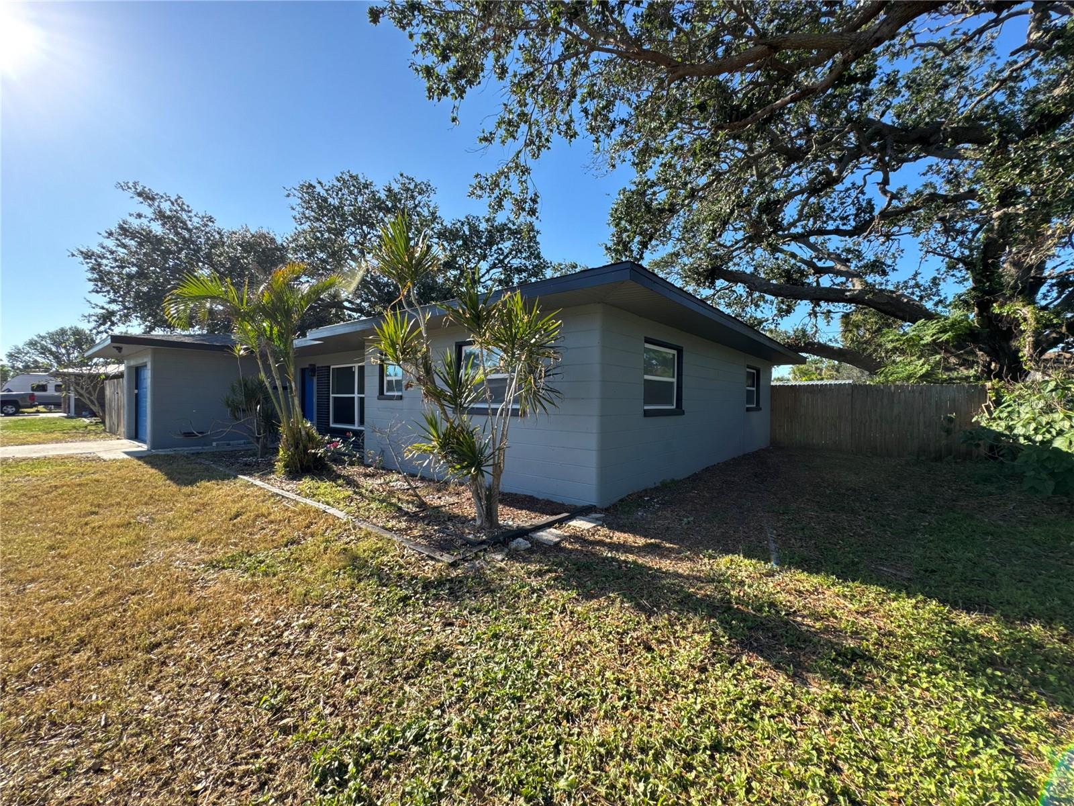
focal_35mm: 14
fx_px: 434
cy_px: 403
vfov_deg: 85.7
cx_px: 537
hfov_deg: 102.1
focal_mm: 2.22
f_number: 2.2
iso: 40
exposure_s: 1/412
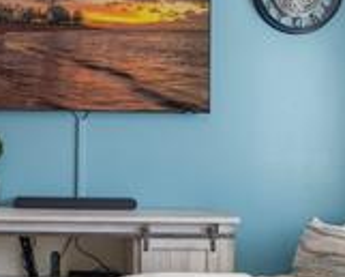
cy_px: 142
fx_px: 685
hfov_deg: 27.6
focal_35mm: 67
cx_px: 58
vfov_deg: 22.8
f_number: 8
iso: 100
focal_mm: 12
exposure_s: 1
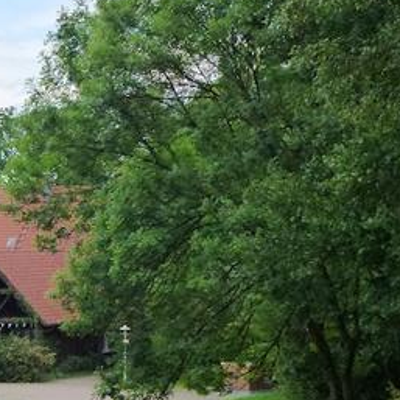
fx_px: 1700
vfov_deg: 13.4
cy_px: 204
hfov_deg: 13.2
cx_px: -44
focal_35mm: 130
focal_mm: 10.1
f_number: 4.4
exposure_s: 1/500
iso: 250
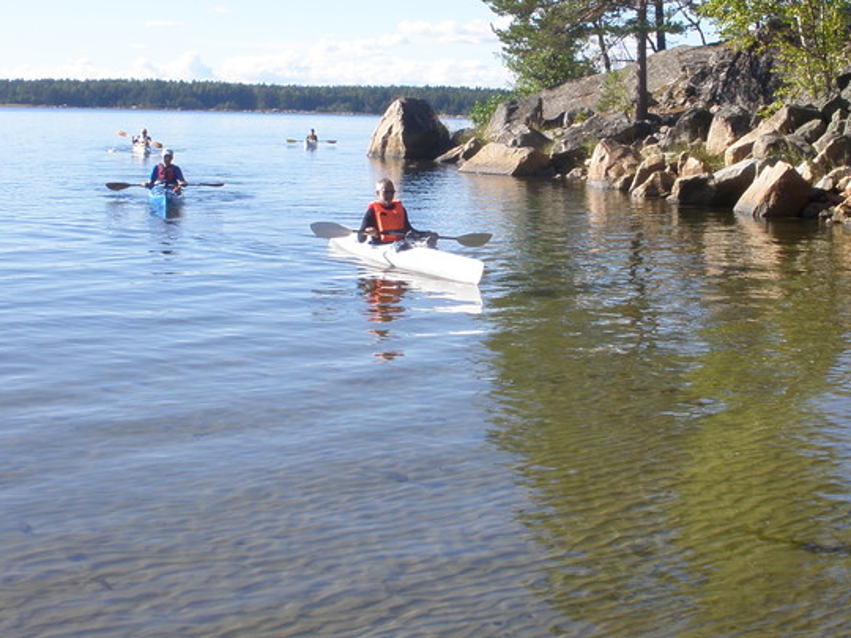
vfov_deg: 22.9
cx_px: 572
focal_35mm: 64
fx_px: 1573
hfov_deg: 30.0
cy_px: 222
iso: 64
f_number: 5.6
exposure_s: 1/160
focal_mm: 6.3
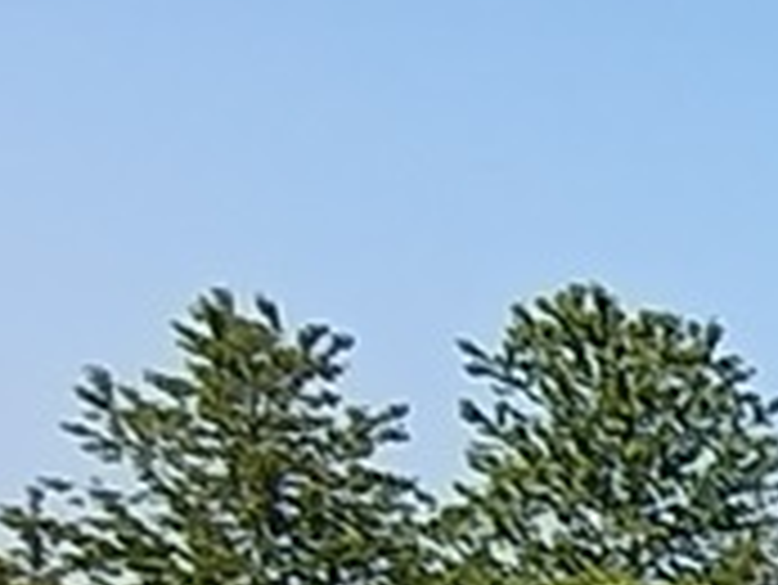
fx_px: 2856
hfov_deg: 10.8
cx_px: 2303
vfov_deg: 10.7
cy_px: 1143
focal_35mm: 127
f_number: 2.2
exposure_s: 1/933
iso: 104
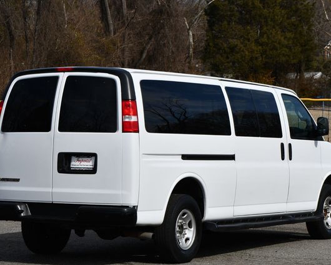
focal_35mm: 119
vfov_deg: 13.0
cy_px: 132
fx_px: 1166
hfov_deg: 16.2
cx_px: 165
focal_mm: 70
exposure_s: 1/320
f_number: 9
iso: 100
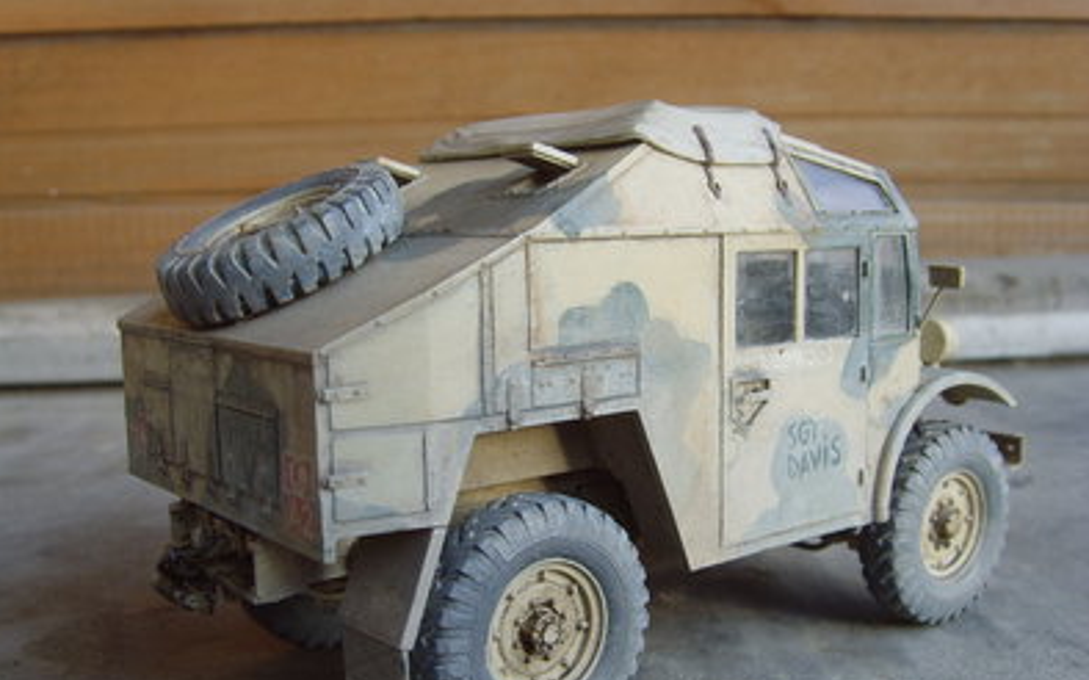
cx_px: 544
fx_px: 1246
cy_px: 404
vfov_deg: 30.4
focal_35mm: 42
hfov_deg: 47.2
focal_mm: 6.6
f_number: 3.5
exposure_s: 1/125
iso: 80
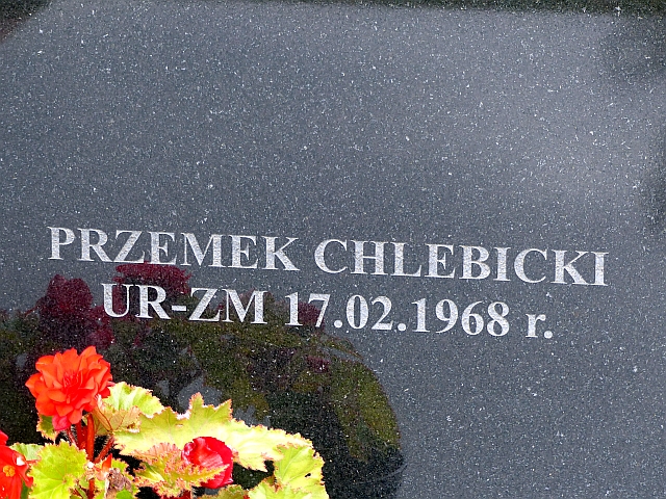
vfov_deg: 6.6
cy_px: 250
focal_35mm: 225
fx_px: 4329
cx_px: 333
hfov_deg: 8.8
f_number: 2.8
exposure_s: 1/100
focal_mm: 40.4
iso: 100
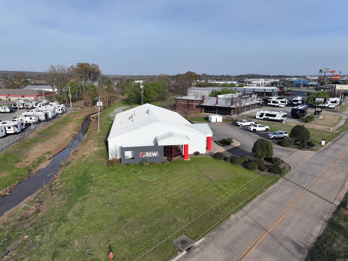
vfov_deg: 56.8
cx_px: 174
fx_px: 241
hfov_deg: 71.6
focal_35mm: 24
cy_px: 130
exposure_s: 1/1600
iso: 100
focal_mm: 12.29
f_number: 2.8
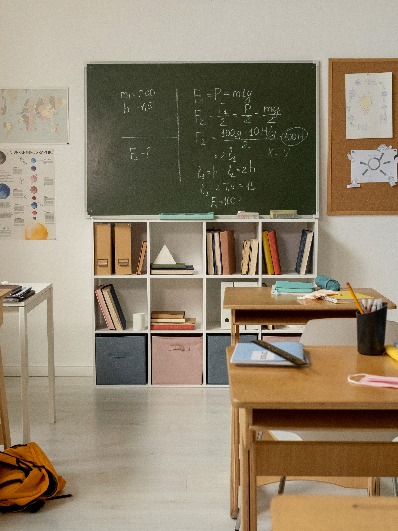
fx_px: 782
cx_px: 173
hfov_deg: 28.5
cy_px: 264
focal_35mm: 51
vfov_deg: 37.5
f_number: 4
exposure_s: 1/200
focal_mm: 23
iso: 800
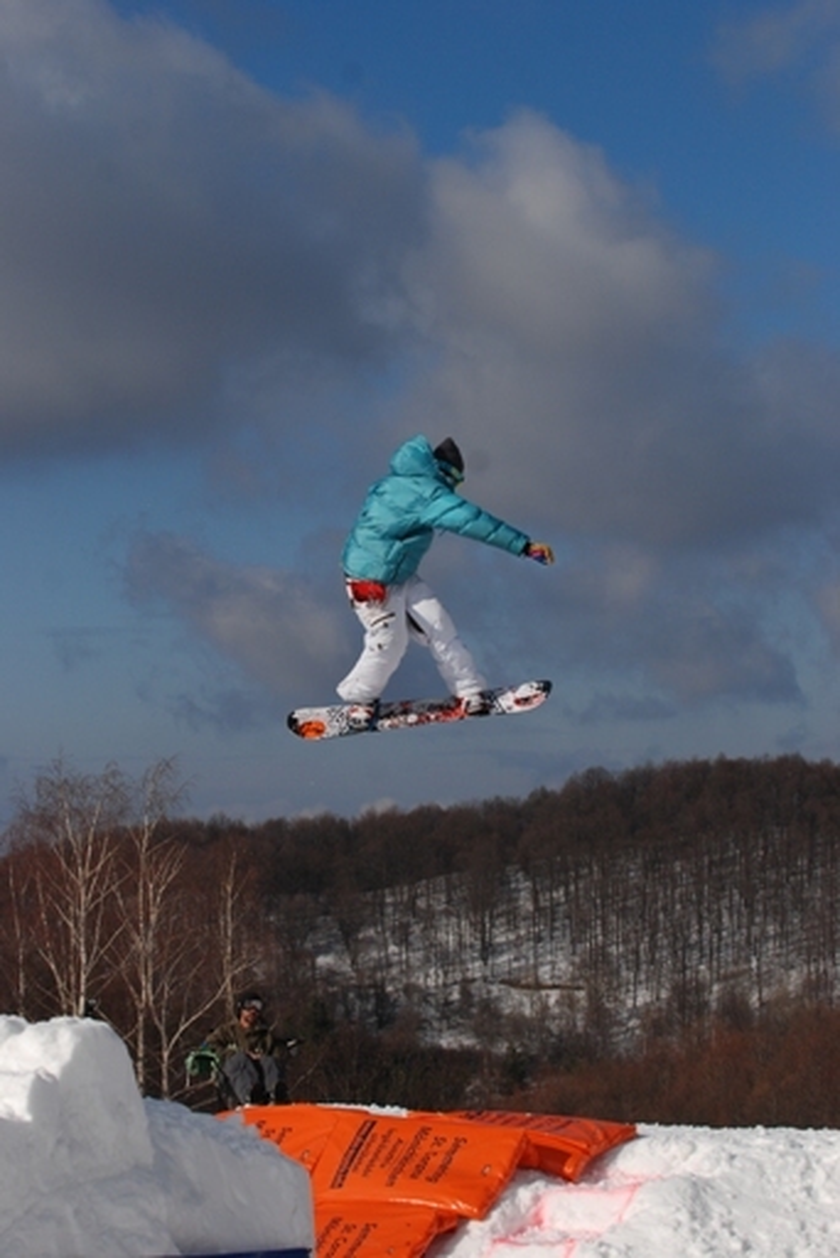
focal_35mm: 105
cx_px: 420
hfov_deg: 13.1
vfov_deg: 19.4
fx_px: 3670
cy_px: 629
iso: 200
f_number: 6.3
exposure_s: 1/2000
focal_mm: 70
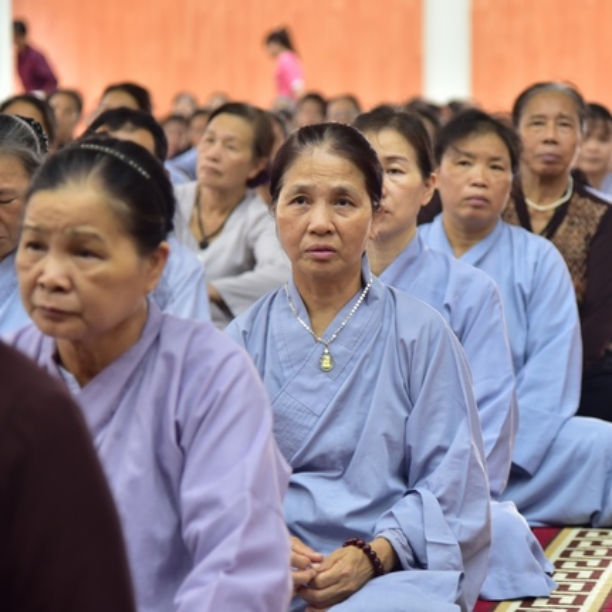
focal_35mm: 118
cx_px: 375
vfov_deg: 14.8
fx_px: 2360
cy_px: 305
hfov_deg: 14.8
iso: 800
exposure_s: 1/30
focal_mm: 92
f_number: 4
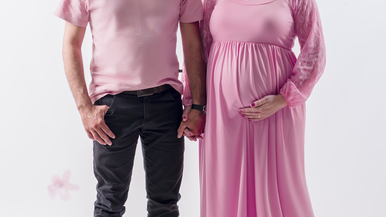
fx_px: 1372
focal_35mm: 134
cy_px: 65
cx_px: 193
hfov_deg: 16.0
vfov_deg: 9.0
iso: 125
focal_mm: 85
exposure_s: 1/100
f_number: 2.8
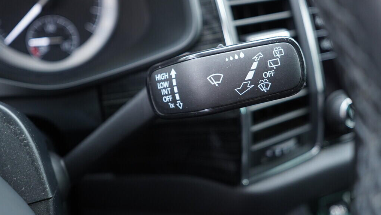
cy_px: 88
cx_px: 191
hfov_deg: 52.8
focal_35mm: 38
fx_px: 384
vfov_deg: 31.1
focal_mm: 24
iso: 640
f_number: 2.8
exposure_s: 1/40
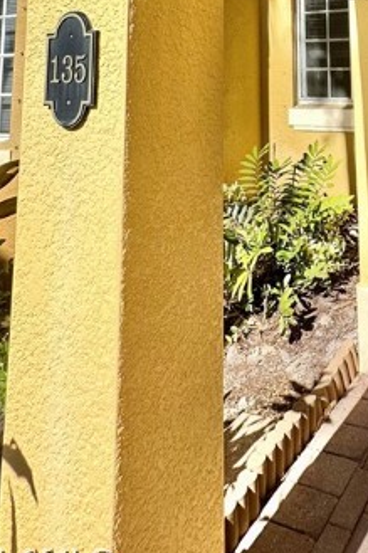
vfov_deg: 43.9
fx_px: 522
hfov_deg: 34.3
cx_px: 392
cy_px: -45
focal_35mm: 34
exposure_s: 1/504
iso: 40
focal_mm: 2.22
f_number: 2.2
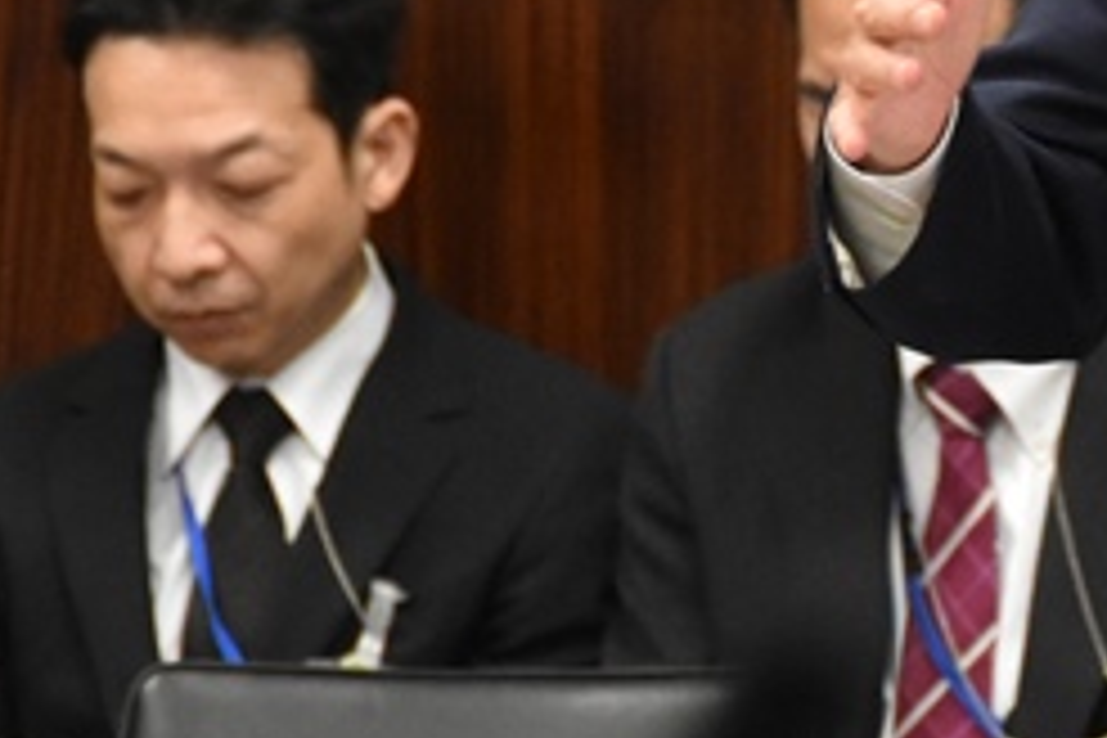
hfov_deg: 2.5
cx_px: 1984
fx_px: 24998
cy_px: 322
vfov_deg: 1.7
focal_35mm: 813
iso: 2500
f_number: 6.3
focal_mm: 130
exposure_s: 1/160
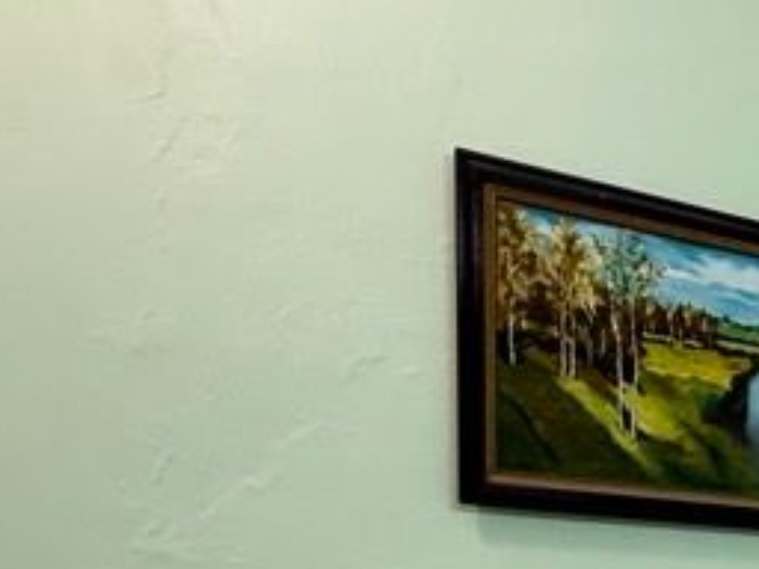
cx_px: 1026
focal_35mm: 56
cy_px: 803
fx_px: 1228
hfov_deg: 27.6
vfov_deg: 22.4
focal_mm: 2.22
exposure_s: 1/100
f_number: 2.2
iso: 250
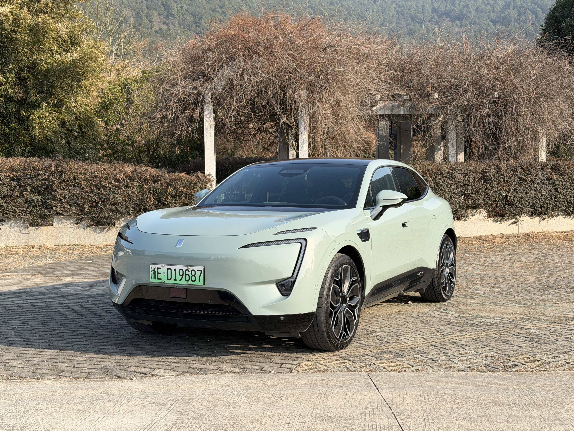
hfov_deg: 39.7
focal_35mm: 48
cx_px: 287
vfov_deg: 30.3
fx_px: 796
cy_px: 216
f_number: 1.78
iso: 80
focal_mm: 6.76
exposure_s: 1/2342
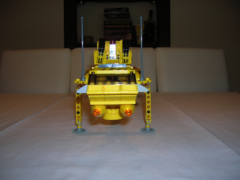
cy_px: 90
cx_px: 120
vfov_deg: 41.8
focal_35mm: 34
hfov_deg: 54.0
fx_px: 236
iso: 50
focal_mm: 5.7
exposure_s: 1/60.1
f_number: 2.9
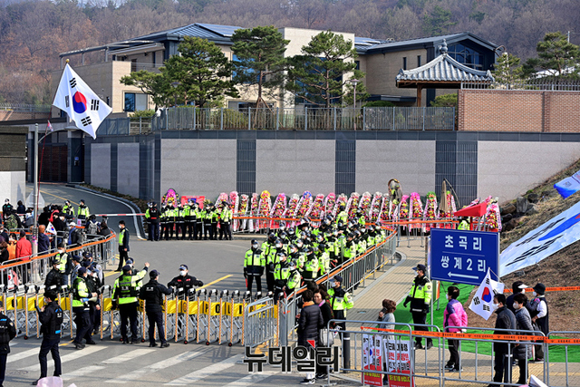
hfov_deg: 28.8
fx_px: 1128
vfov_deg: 19.5
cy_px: 194
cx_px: 290
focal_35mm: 70
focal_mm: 70
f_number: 6.3
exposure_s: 1/250
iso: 100
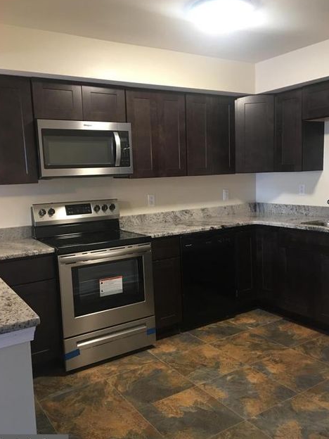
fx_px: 393
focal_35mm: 31
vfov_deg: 58.3
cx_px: 168
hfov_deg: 45.4
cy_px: 225
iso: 80
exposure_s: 1/10
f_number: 2.2
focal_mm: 4.15
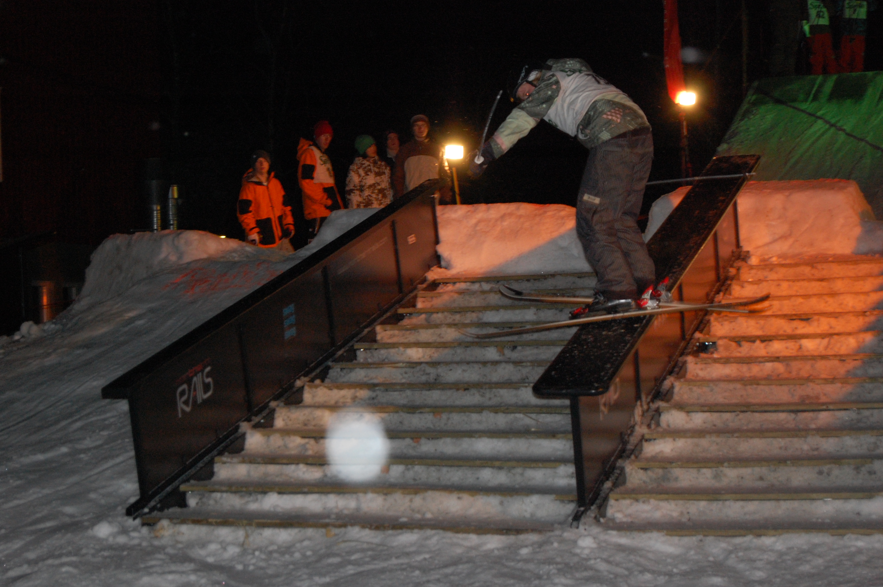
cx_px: 442
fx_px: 2022
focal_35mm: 82
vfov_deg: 16.5
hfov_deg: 24.6
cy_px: 294
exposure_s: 1/60
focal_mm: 55
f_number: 5.6
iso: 1100
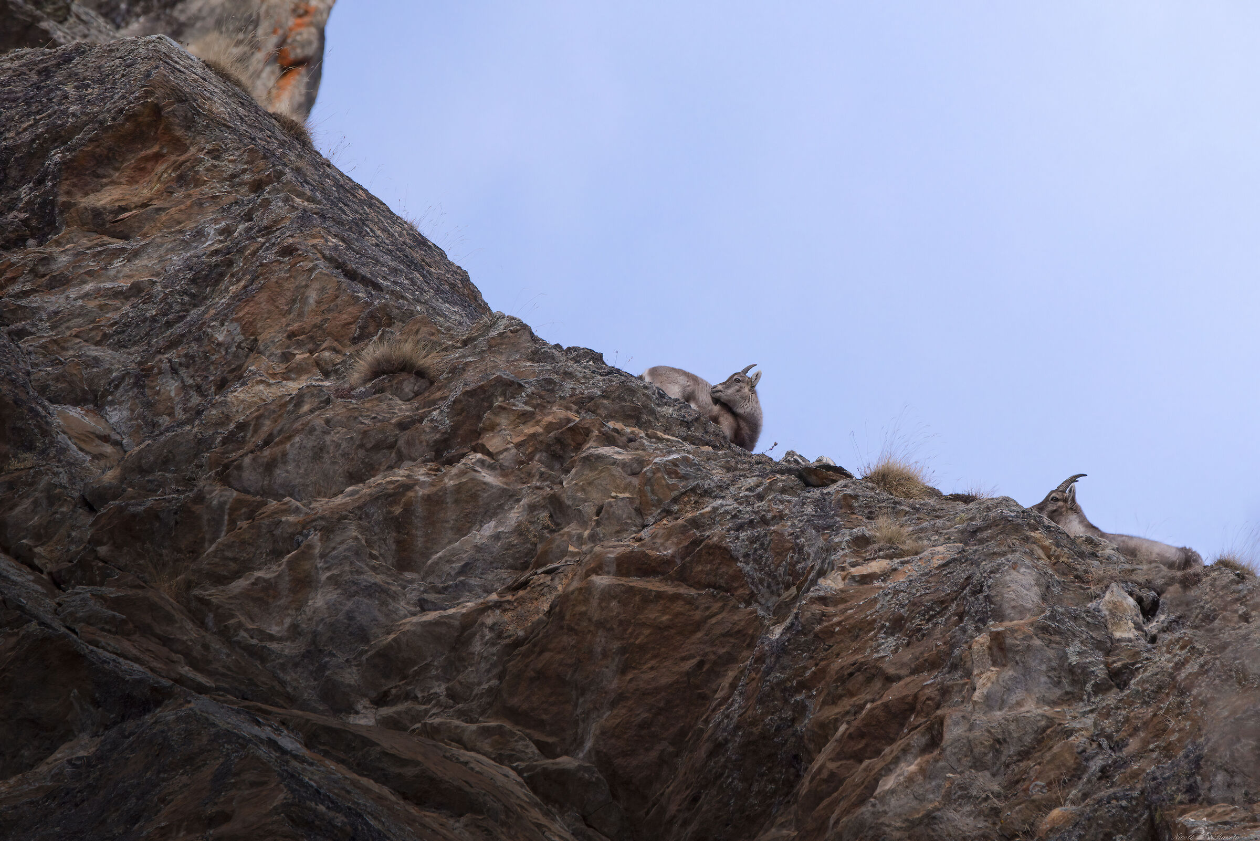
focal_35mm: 460
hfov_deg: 4.5
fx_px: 16105
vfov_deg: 3.0
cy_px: 420
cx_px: 630
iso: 2200
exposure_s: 1/1600
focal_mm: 460
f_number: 8
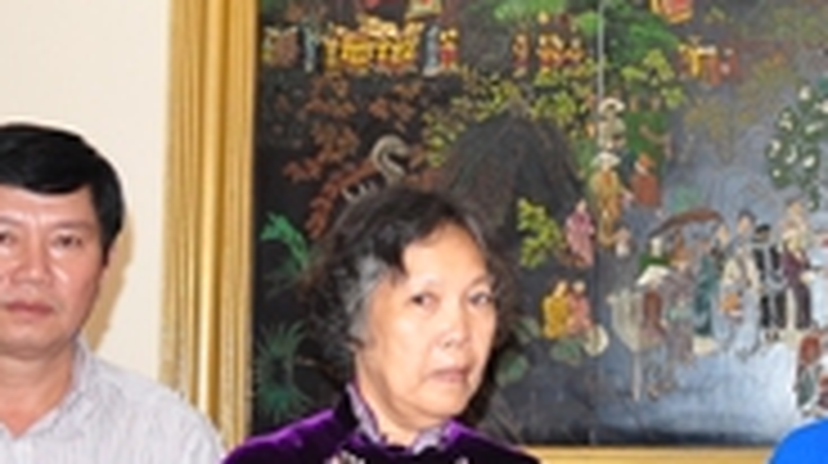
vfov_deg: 8.9
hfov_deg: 14.8
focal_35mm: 135
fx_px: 2964
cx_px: 1244
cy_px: 266
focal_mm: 21
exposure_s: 1/60
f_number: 5.6
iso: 400
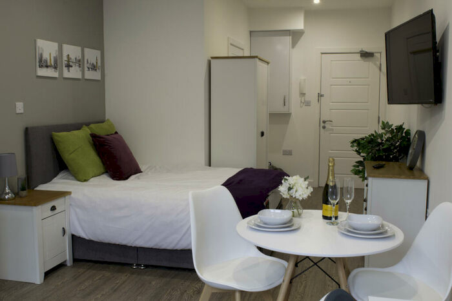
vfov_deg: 36.9
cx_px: 226
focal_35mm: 36
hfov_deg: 53.1
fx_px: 452
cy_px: 150
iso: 100
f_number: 16
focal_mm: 24
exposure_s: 2.5
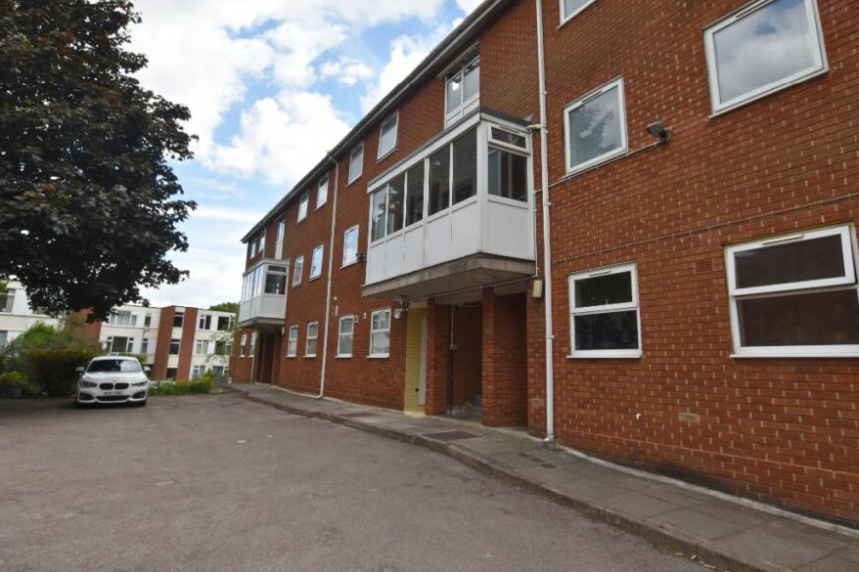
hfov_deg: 81.2
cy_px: 247
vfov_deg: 59.2
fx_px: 501
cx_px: 440
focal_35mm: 21
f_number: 7.1
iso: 200
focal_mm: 12
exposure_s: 1/320
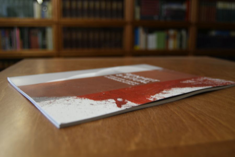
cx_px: 118
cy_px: 78
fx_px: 222
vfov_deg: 38.9
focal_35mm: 34
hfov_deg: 55.8
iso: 100
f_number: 3.8
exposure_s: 1/15
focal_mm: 23
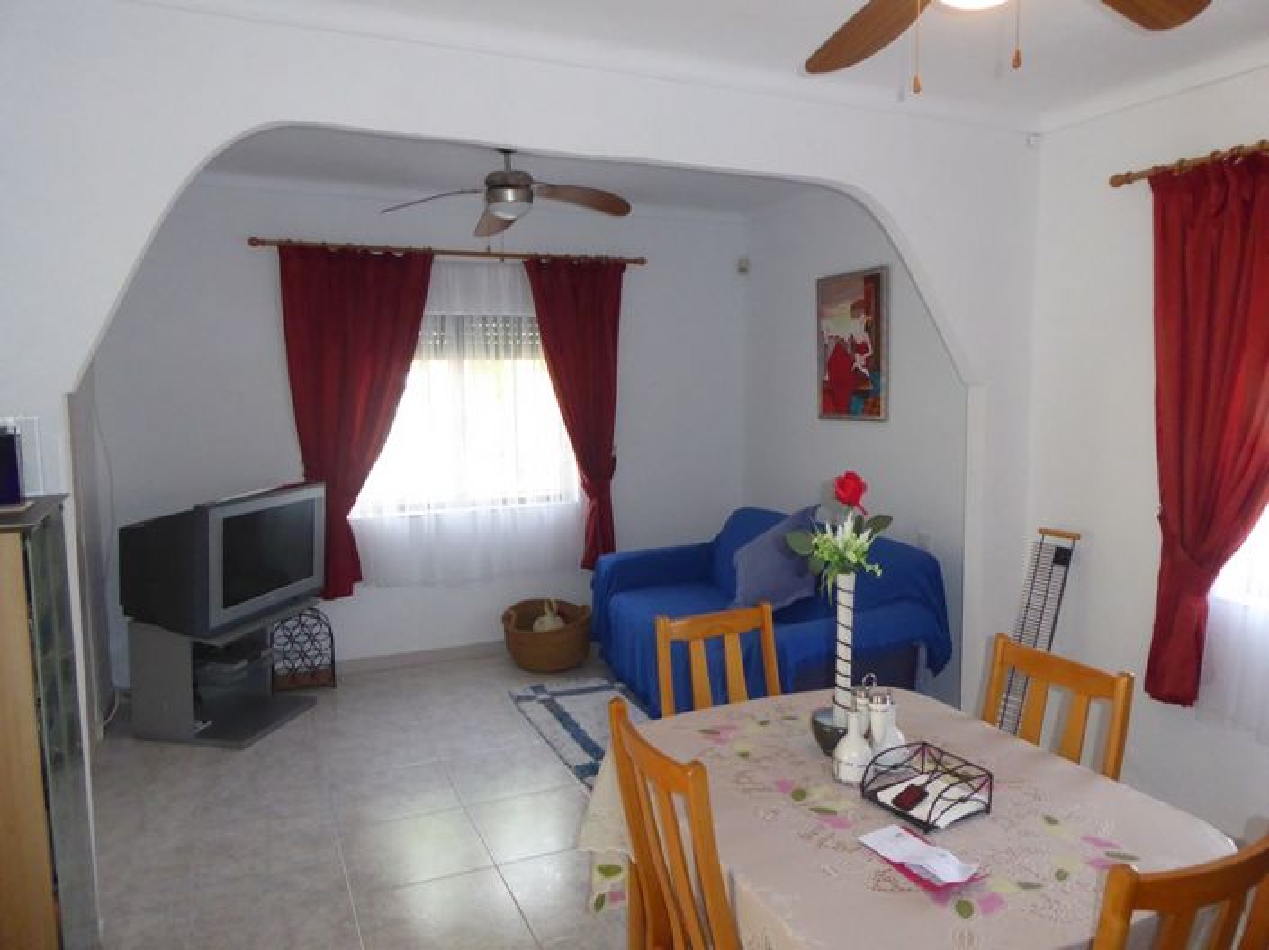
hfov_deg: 69.4
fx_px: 916
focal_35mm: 25
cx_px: 634
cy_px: 475
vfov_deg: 54.8
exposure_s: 1/60
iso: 640
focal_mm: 4.3
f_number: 3.3
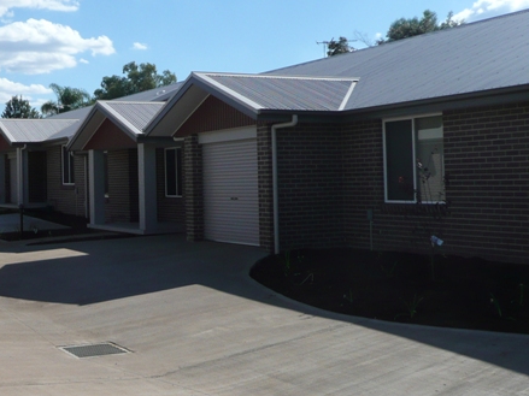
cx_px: 93
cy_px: 156
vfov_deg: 28.5
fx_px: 779
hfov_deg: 36.0
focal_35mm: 51
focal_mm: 4.6
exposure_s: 1/1300
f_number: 3.3
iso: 100
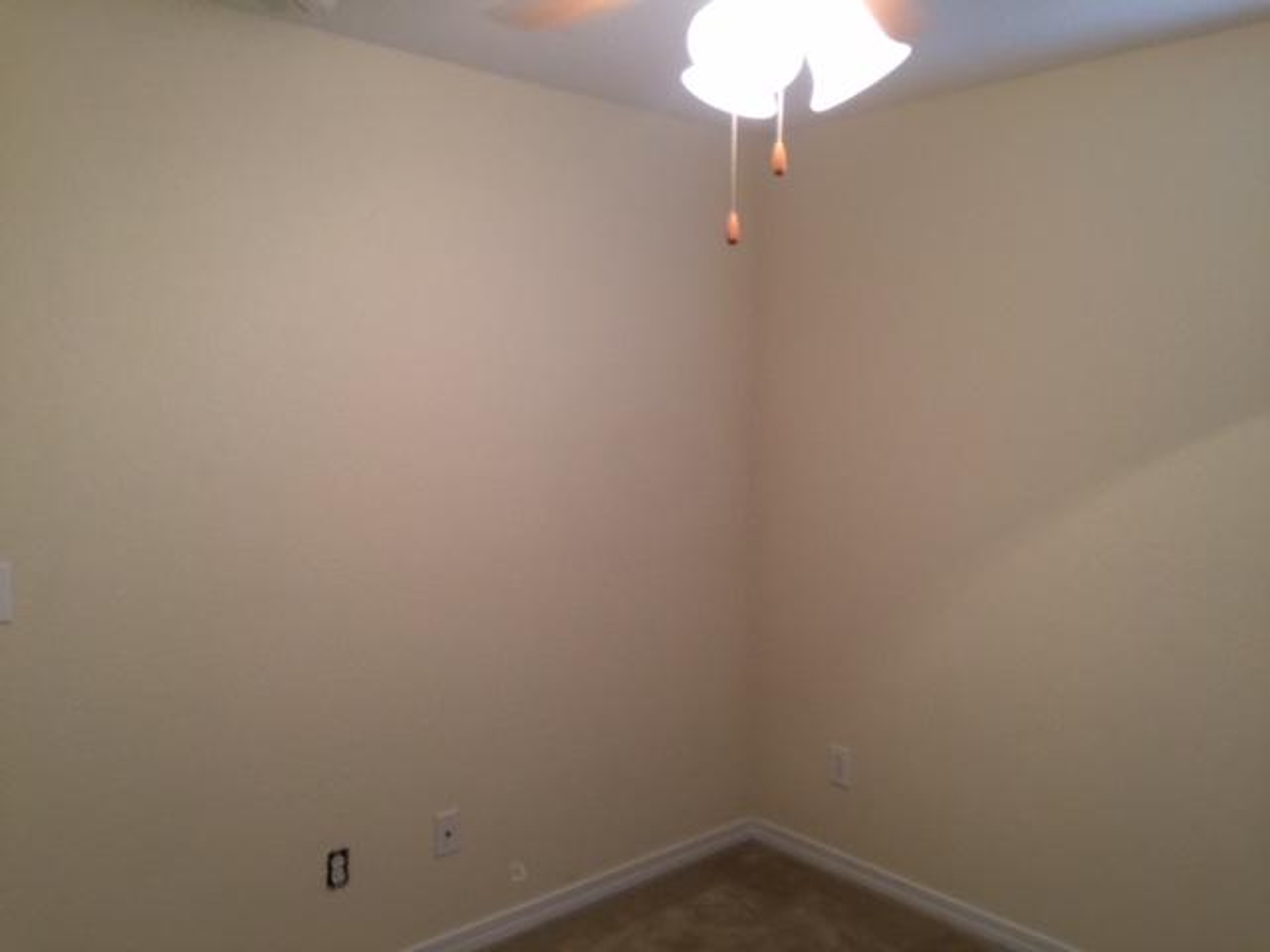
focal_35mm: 29
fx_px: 1064
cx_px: 635
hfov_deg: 61.7
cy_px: 476
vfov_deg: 48.2
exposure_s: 1/15
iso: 40
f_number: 2.2
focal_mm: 4.15
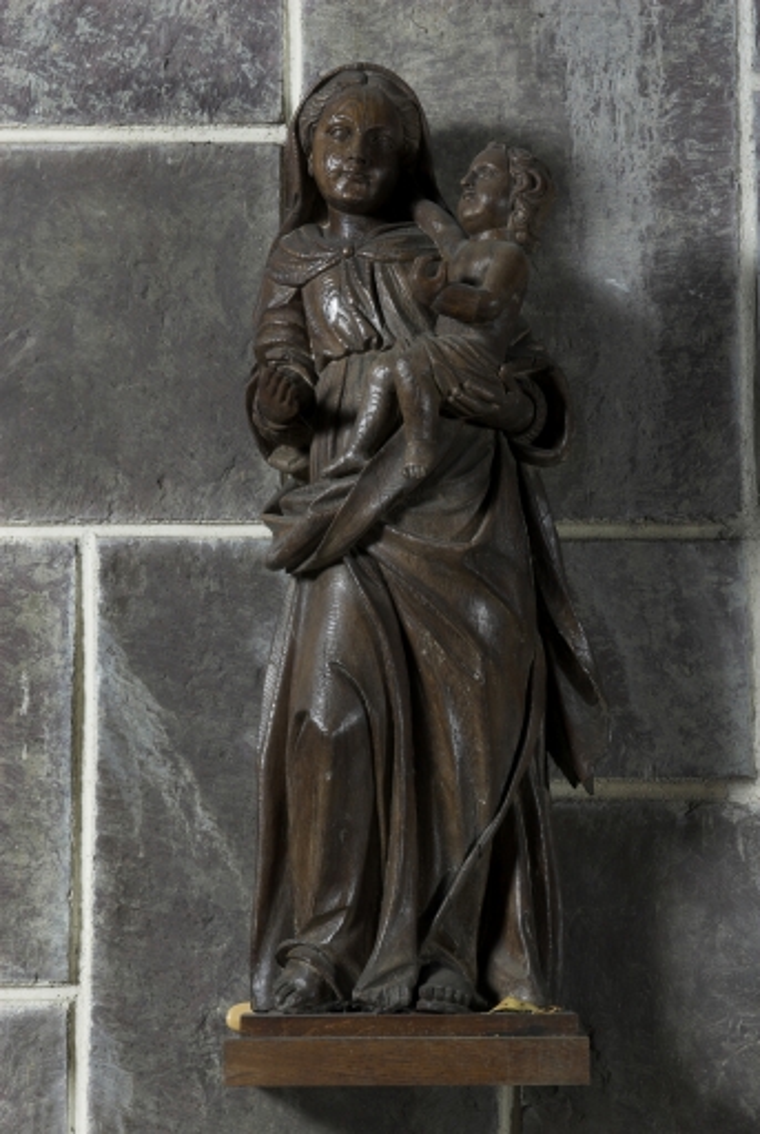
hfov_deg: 13.1
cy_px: 567
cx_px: 380
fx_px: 3314
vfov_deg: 19.4
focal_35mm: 105
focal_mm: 70
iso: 100
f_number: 14
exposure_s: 1/50
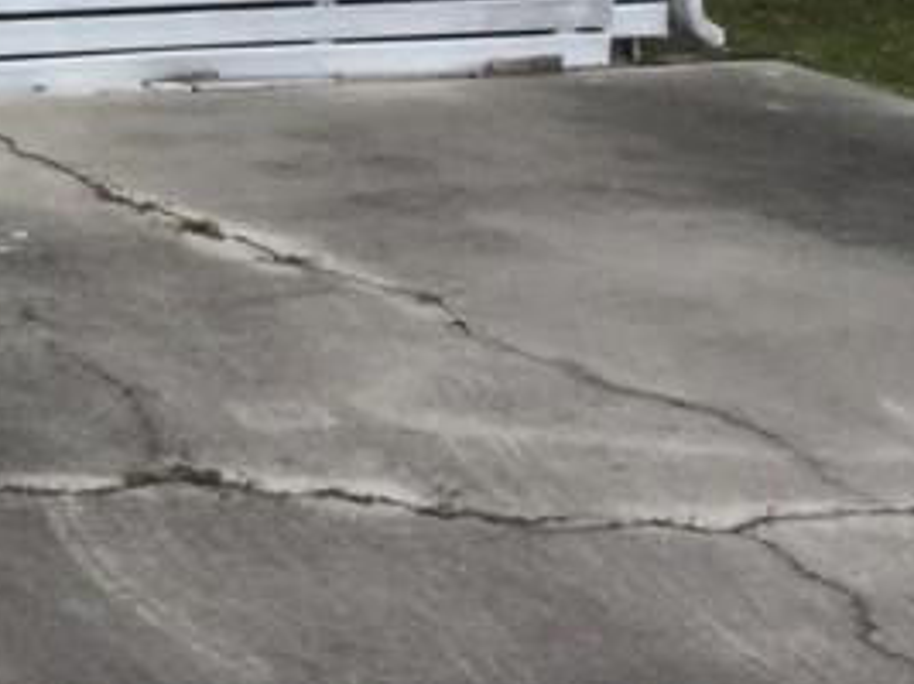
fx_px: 3141
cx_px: -767
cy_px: -578
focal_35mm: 119
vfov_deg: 11.5
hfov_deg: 14.4
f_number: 2.4
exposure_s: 1/994
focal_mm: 3.3
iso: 25
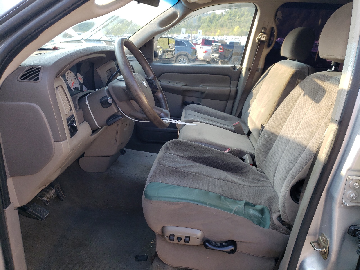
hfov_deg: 67.3
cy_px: 135
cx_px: 180
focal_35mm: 26
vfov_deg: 53.1
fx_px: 270
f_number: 1.5
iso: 50
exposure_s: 1/312
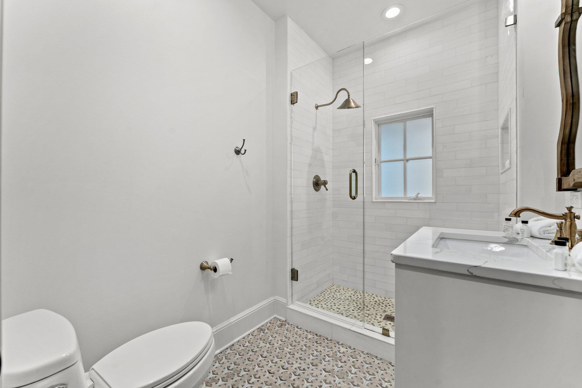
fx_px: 236
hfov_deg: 101.9
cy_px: 194
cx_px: 291
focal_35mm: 15
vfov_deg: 78.8
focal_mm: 14.6
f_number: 8
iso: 400
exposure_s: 1/2
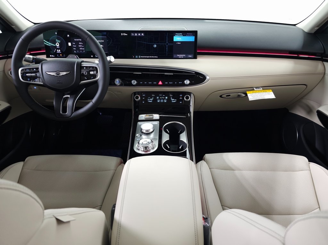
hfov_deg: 74.1
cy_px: 122
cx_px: 164
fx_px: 217
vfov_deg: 58.7
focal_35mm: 23
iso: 160
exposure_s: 1/60
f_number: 1.7
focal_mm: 6.3
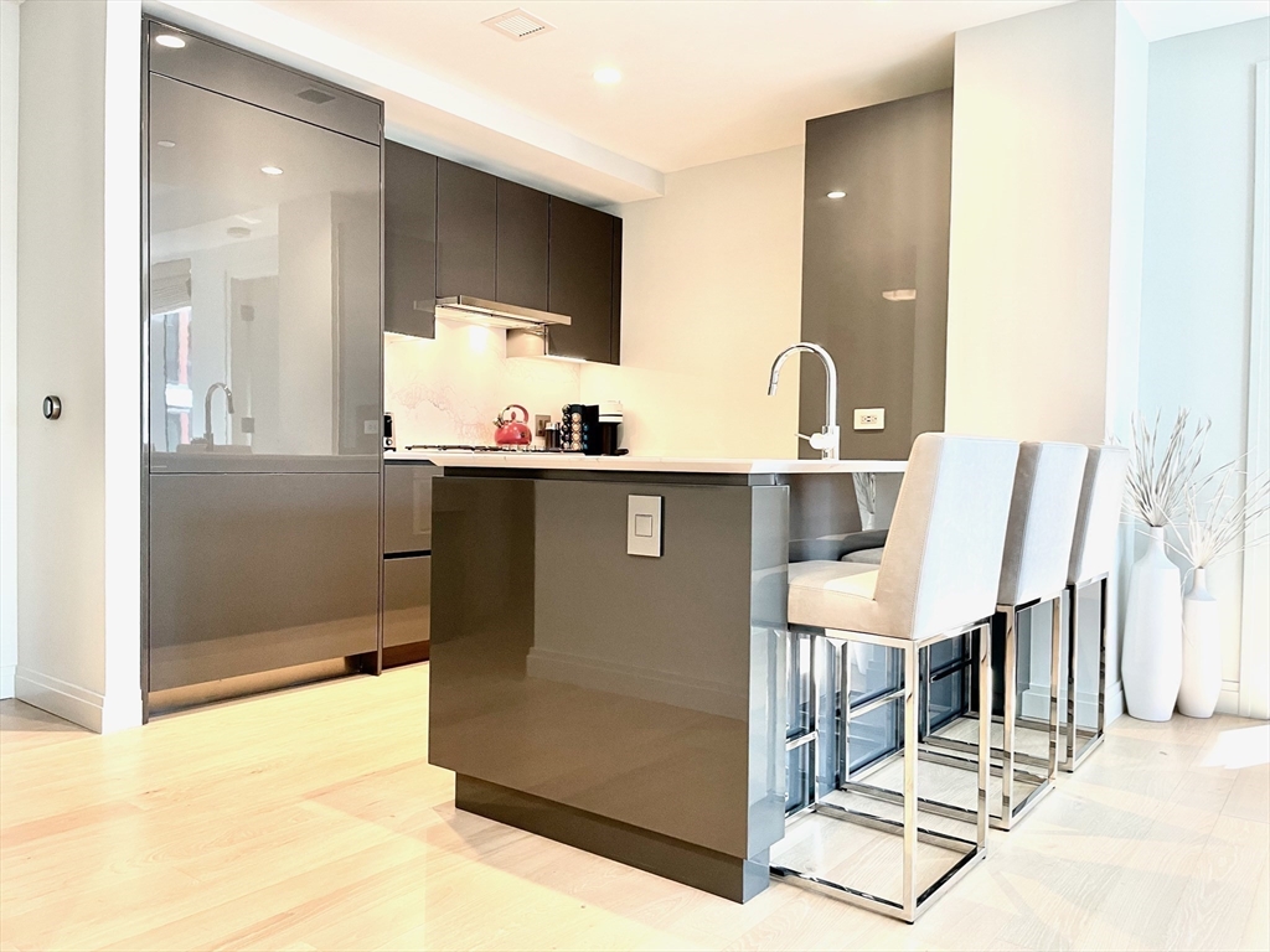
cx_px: 635
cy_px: 476
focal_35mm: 26
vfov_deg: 53.1
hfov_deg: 67.3
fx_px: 954
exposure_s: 1/60
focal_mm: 4.2
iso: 80
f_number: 1.6
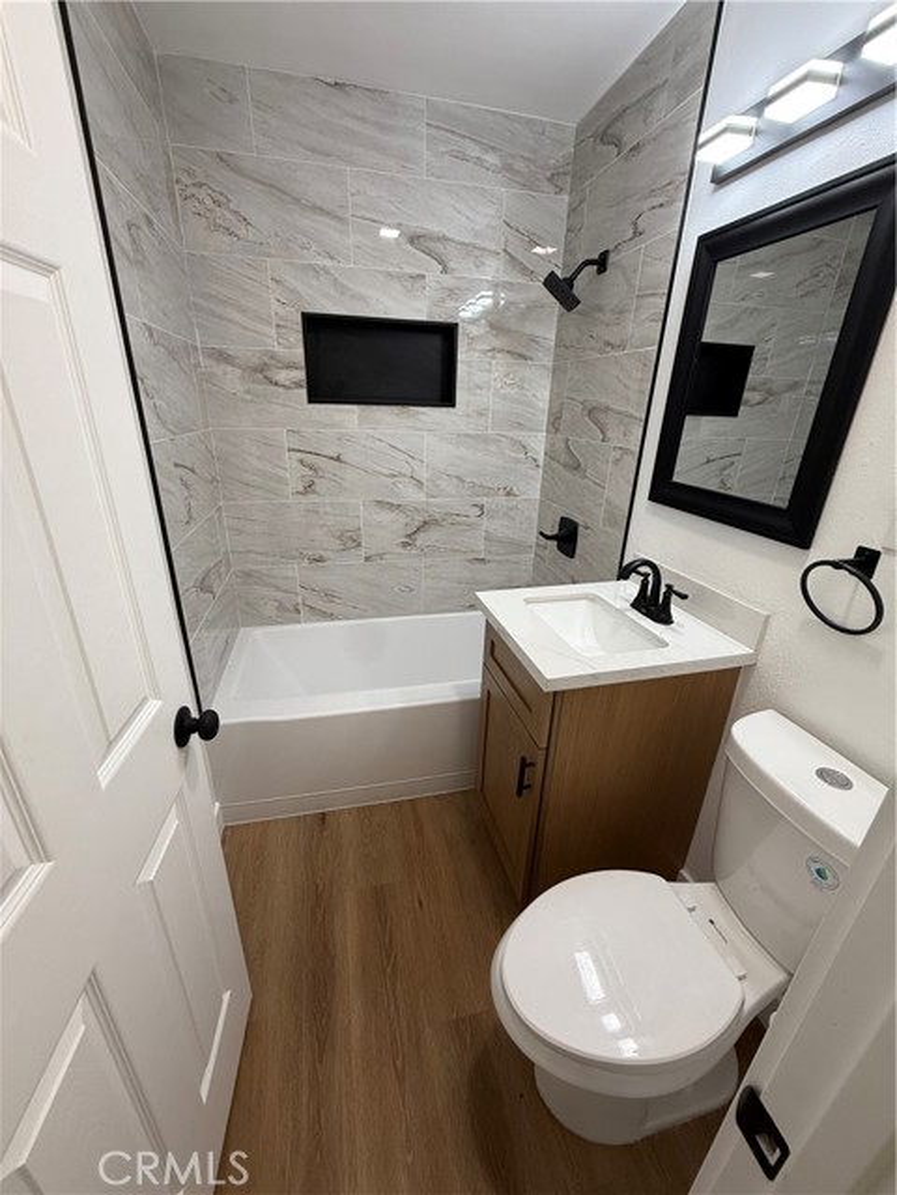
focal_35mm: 14
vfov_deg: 102.1
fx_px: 484
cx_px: 448
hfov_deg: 85.7
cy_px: 598
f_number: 2.2
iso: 200
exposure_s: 1/120
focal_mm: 2.22
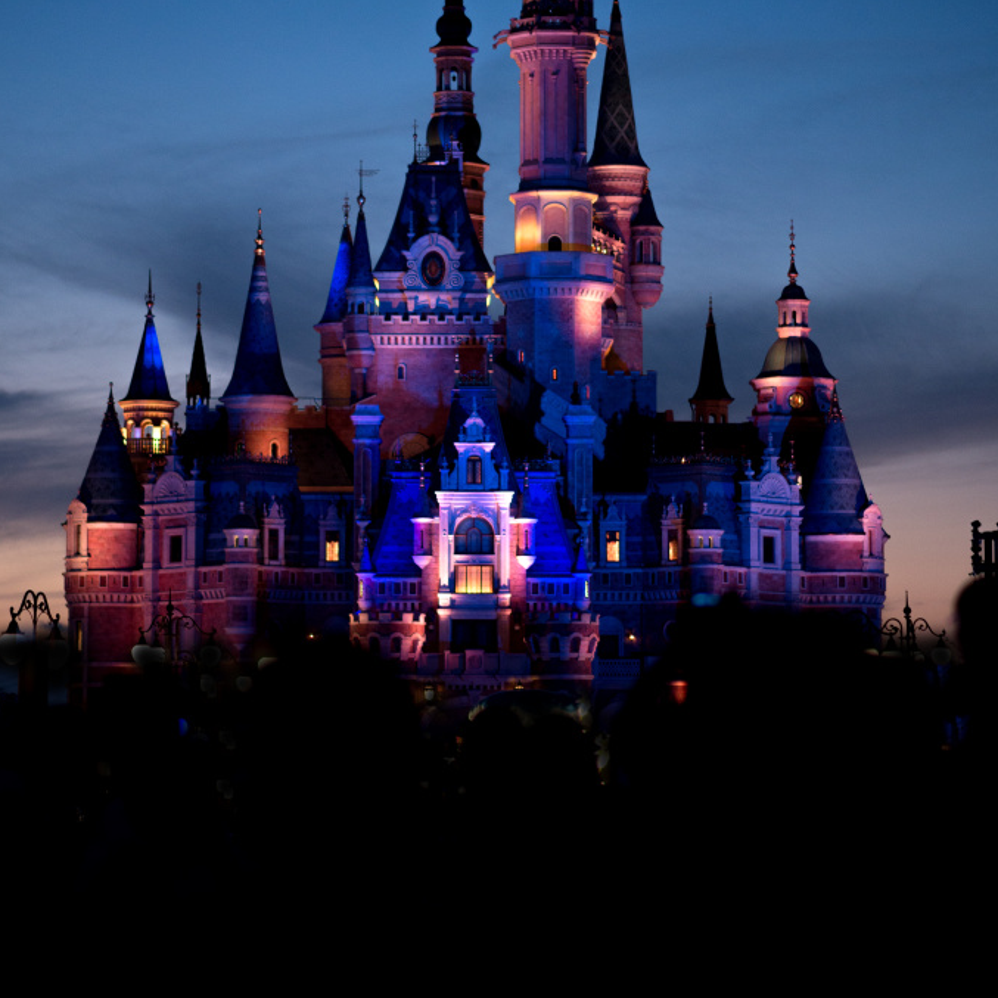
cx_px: 467
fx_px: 4175
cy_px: 326
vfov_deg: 13.6
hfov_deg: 13.6
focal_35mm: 128
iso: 200
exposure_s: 1/160
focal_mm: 85
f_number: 1.8
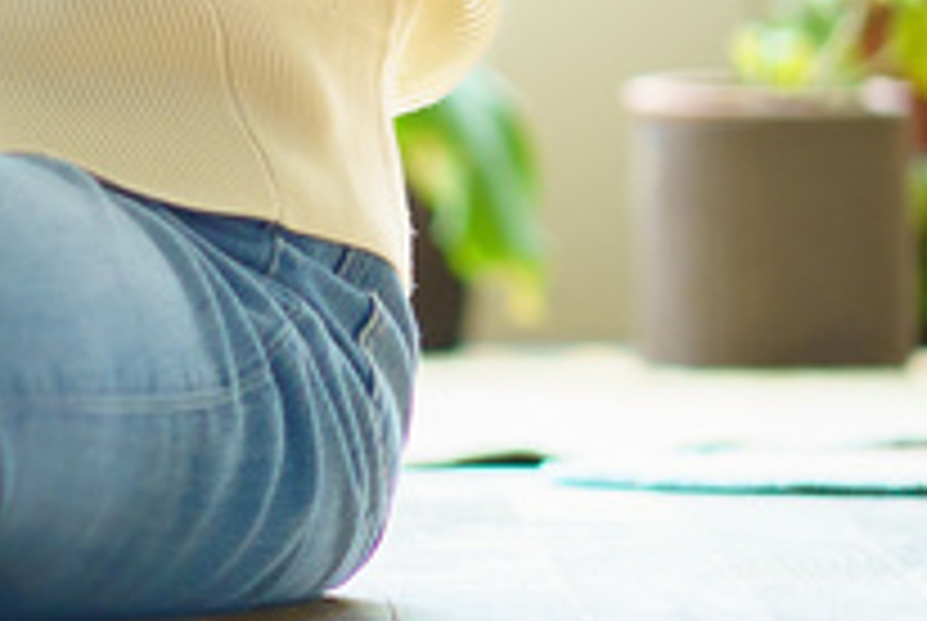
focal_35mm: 527
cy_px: -664
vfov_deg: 2.6
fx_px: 13589
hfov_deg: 3.9
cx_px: 274
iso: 400
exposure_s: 1/200
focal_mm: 85
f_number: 2
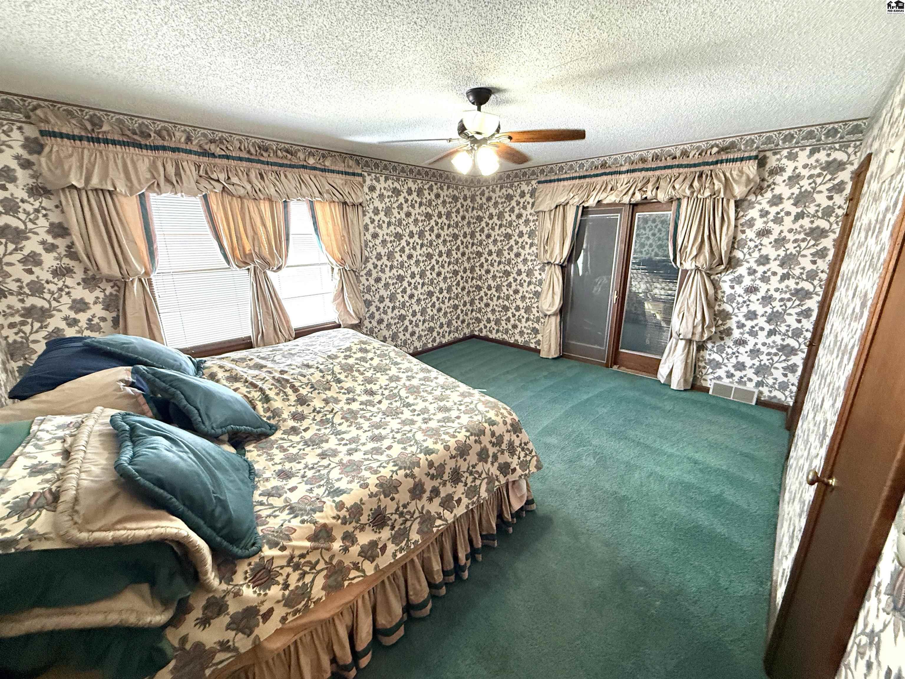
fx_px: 366
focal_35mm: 14
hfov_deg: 102.1
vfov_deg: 85.7
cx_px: 452
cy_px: 340
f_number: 2.2
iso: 400
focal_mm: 2.22
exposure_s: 1/60
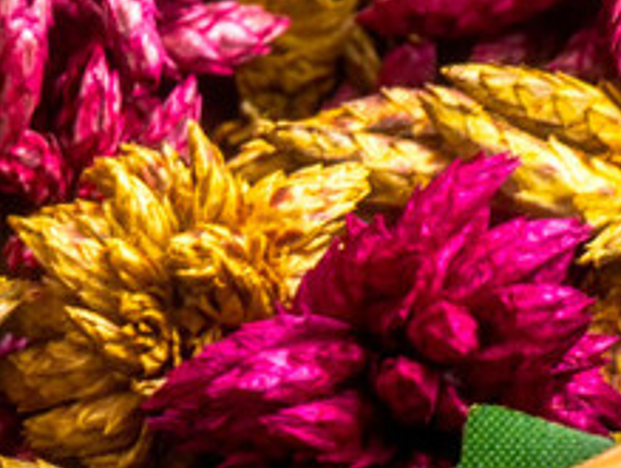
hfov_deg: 2.3
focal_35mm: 842
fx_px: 15130
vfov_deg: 1.8
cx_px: -323
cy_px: 155
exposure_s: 1/100
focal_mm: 77
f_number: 10
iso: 200
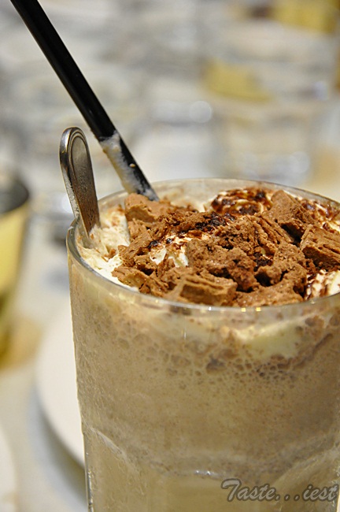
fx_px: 1704
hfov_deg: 11.4
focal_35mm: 120
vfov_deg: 17.1
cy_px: 256
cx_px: 170
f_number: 5.3
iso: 2000
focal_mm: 80
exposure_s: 1/60
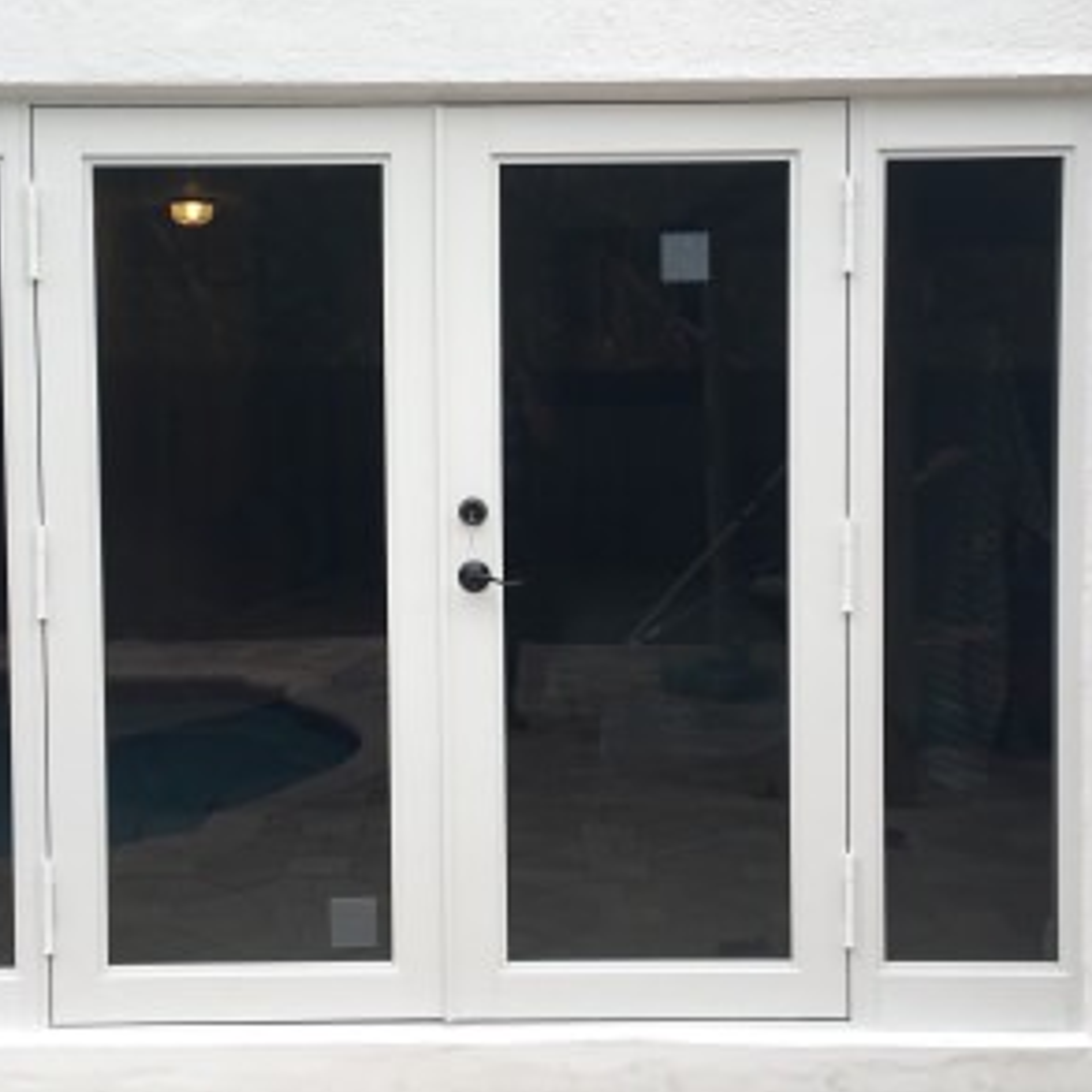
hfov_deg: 46.9
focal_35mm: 35
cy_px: 548
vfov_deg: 47.2
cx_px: 421
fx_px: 1249
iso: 25
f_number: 2.2
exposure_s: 1/331
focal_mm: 4.15
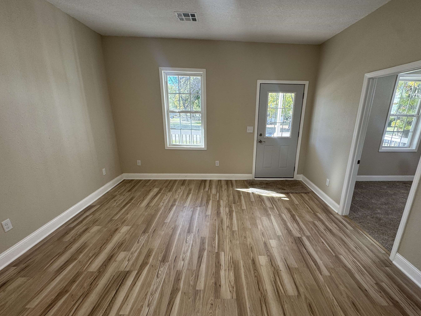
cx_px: 228
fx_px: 195
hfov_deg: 94.3
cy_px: 168
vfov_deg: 78.0
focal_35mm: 16
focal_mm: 2.22
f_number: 2.2
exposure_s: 1/120
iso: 100
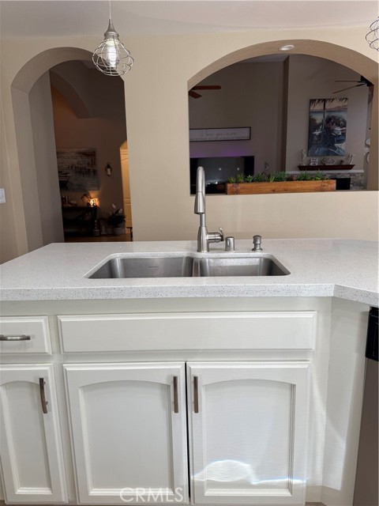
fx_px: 350
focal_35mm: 24
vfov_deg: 71.6
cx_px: 190
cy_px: 253
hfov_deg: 56.8
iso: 80
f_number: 1.78
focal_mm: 6.76
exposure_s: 1/120
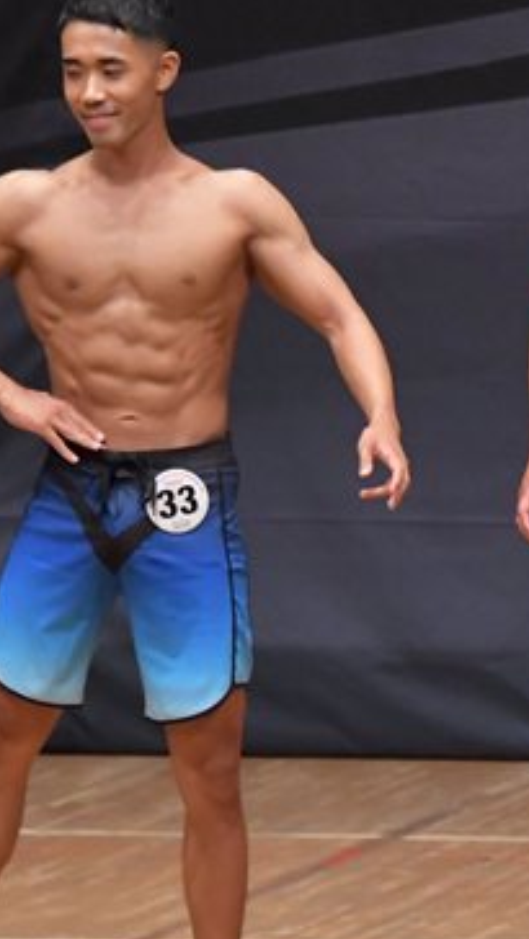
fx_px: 14176
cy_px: 519
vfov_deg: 3.8
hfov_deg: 2.1
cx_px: 742
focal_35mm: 569
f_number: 5.6
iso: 6400
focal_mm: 170
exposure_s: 1/400
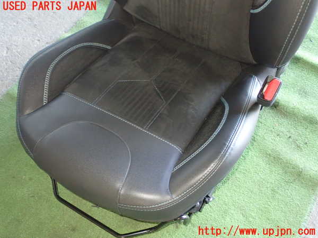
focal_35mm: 38
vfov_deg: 37.7
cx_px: 159
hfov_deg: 49.0
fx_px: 349
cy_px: 119
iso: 800
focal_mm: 6.83
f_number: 2.7
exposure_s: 1/40
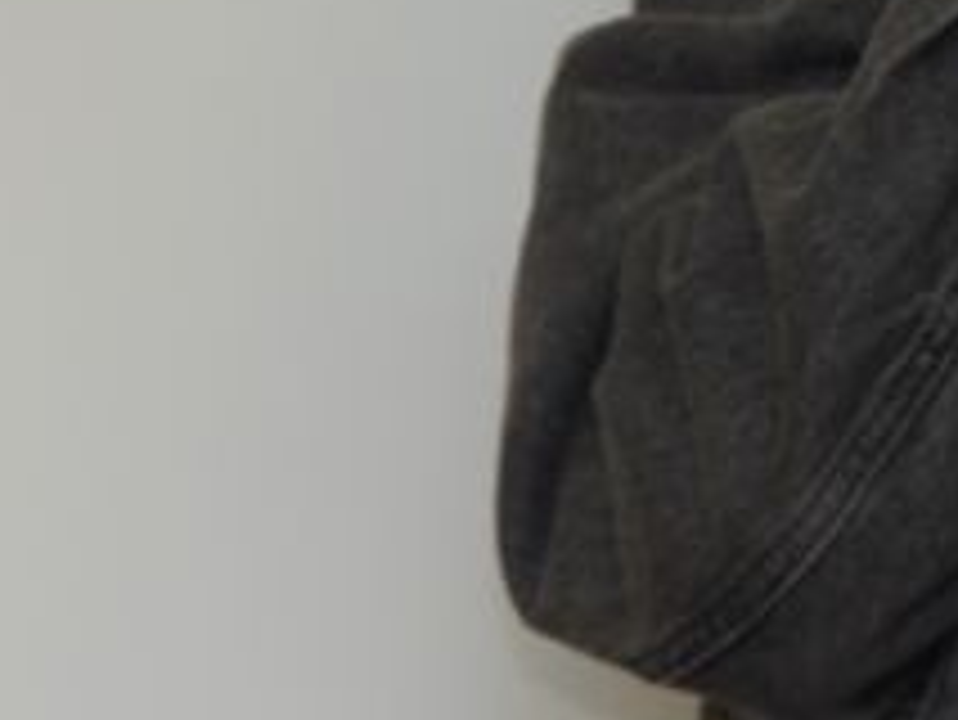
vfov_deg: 2.4
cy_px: 1883
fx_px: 17030
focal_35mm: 615
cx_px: -1061
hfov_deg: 3.2
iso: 200
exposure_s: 1/100
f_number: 4
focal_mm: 105
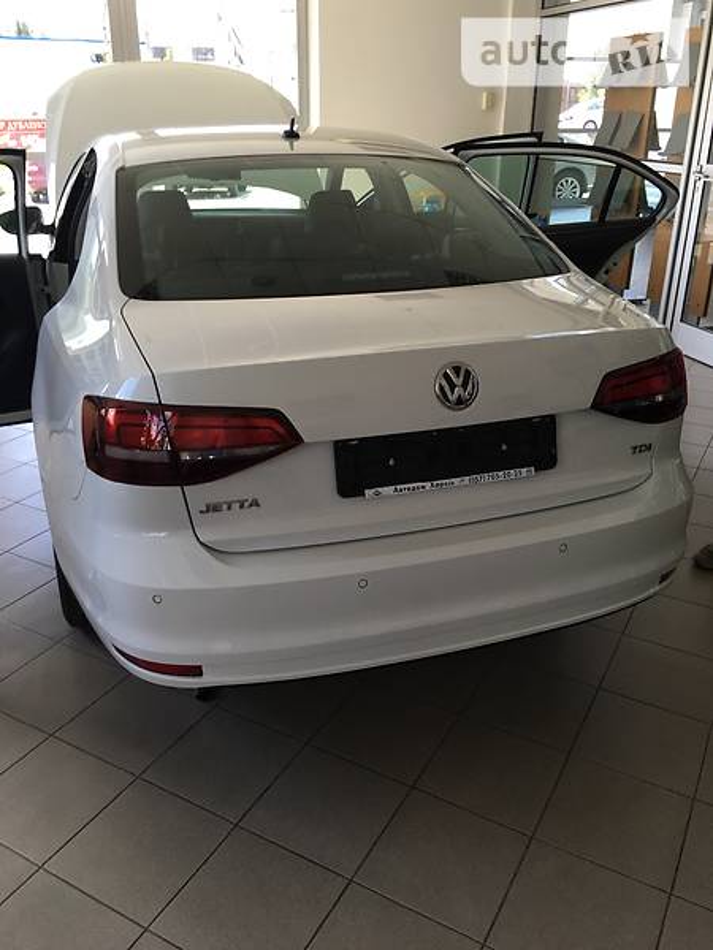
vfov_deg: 61.7
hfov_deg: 48.2
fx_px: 796
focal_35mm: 29
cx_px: 356
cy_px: 475
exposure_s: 1/100
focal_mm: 4.2
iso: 32
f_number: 2.2
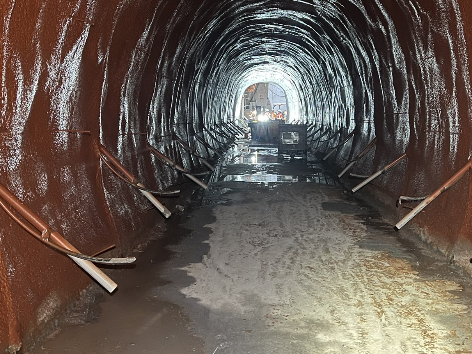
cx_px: 280
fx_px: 600
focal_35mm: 44
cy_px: 117
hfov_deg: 42.8
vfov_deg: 32.6
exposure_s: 1/20
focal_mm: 5.7
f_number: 1.5
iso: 1000
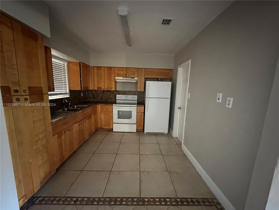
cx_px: 140
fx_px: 113
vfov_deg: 85.7
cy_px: 105
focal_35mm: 14
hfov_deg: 102.1
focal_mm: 2.22
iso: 1250
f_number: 2.2
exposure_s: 1/30
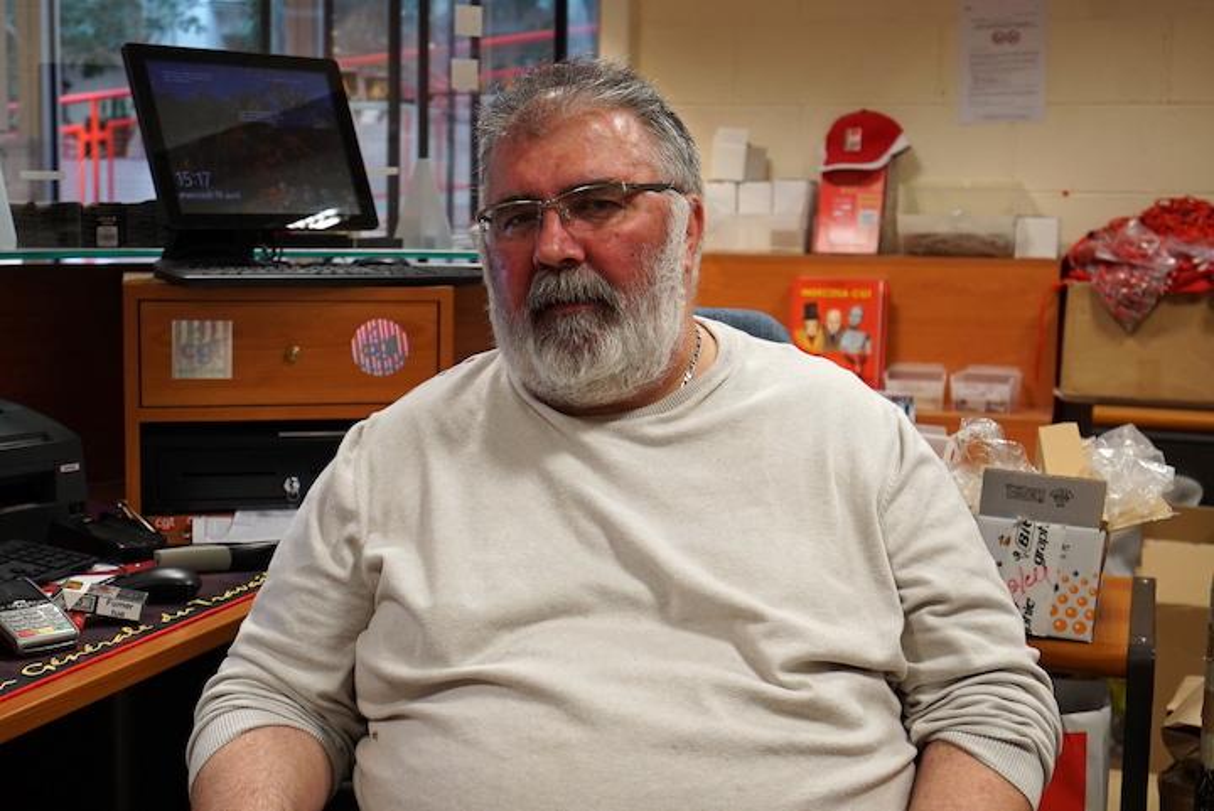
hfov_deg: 40.3
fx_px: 1653
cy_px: 406
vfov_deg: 27.6
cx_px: 607
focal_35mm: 49
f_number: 4
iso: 1000
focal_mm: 33
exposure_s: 1/160
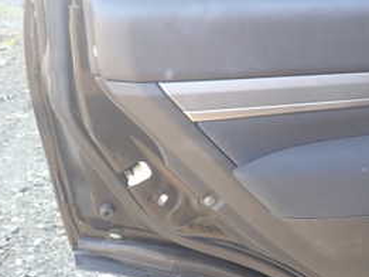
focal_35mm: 69
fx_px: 736
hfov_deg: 26.5
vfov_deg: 21.3
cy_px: 126
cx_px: 379
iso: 160
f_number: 2.3
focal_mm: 5.4
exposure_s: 1/60
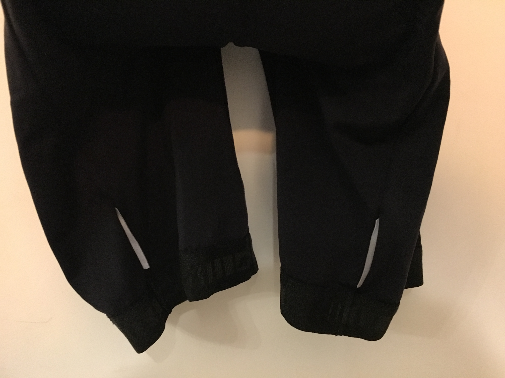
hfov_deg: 61.7
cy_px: 189
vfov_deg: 48.2
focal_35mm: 29
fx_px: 423
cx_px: 252
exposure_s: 1/17
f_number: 2.2
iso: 320
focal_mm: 4.15
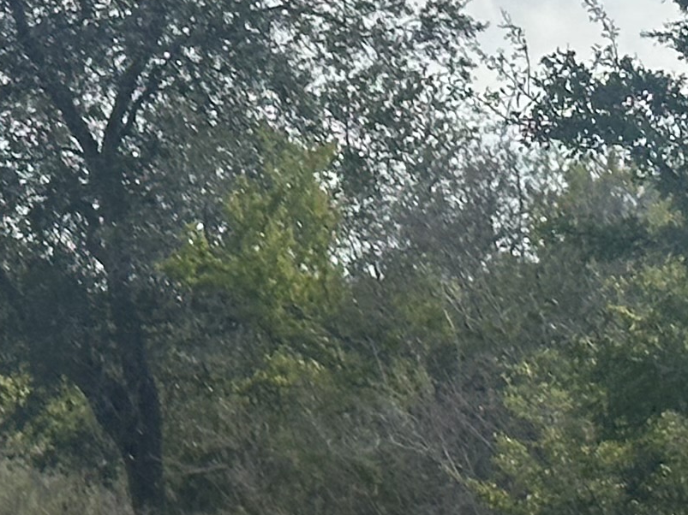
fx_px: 4789
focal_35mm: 241
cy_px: 148
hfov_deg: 8.0
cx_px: -464
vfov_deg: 6.2
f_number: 1.78
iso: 64
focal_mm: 6.86
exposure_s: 1/7634
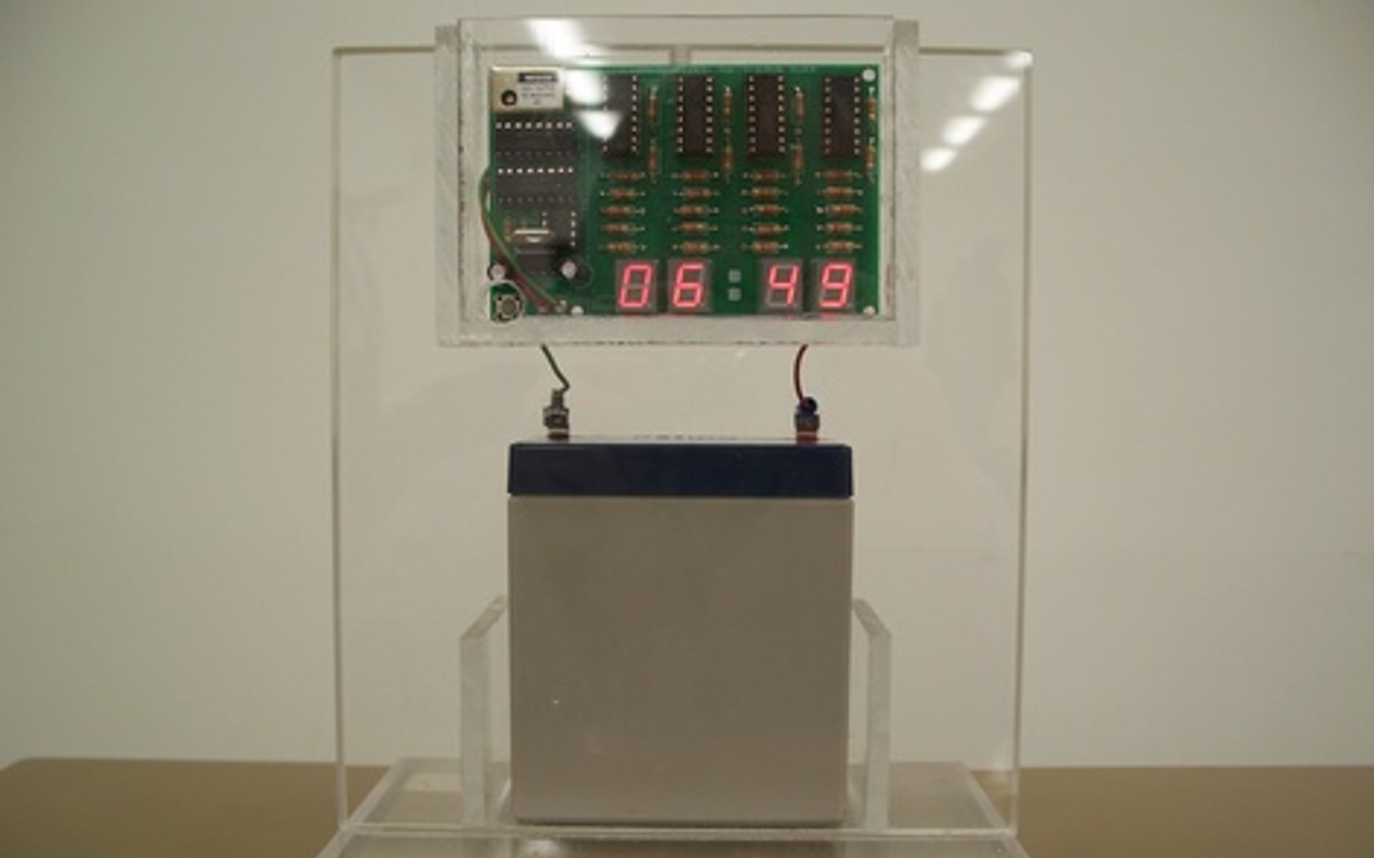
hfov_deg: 49.3
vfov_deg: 31.9
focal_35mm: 40
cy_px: 505
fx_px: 1497
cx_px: 694
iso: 64
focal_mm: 7.8
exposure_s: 1/30
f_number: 2.8
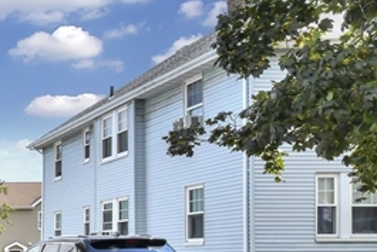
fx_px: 608
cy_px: 207
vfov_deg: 23.0
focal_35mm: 58
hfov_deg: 25.5
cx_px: -193
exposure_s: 1/30
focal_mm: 15
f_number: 16
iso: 100
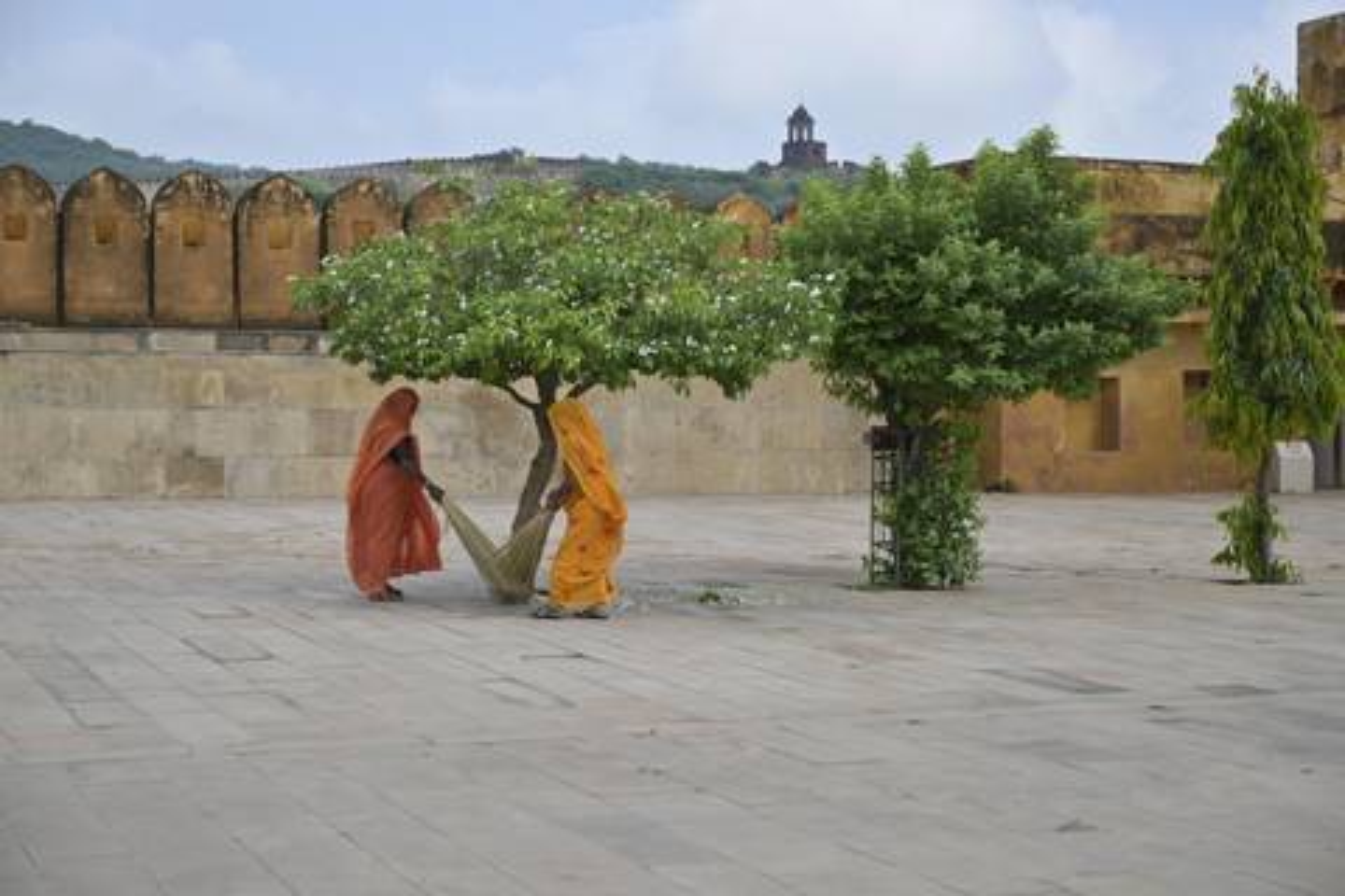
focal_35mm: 59
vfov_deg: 23.0
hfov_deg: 33.9
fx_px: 2204
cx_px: 672
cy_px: 448
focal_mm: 59
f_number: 3.5
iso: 64
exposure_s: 1/800
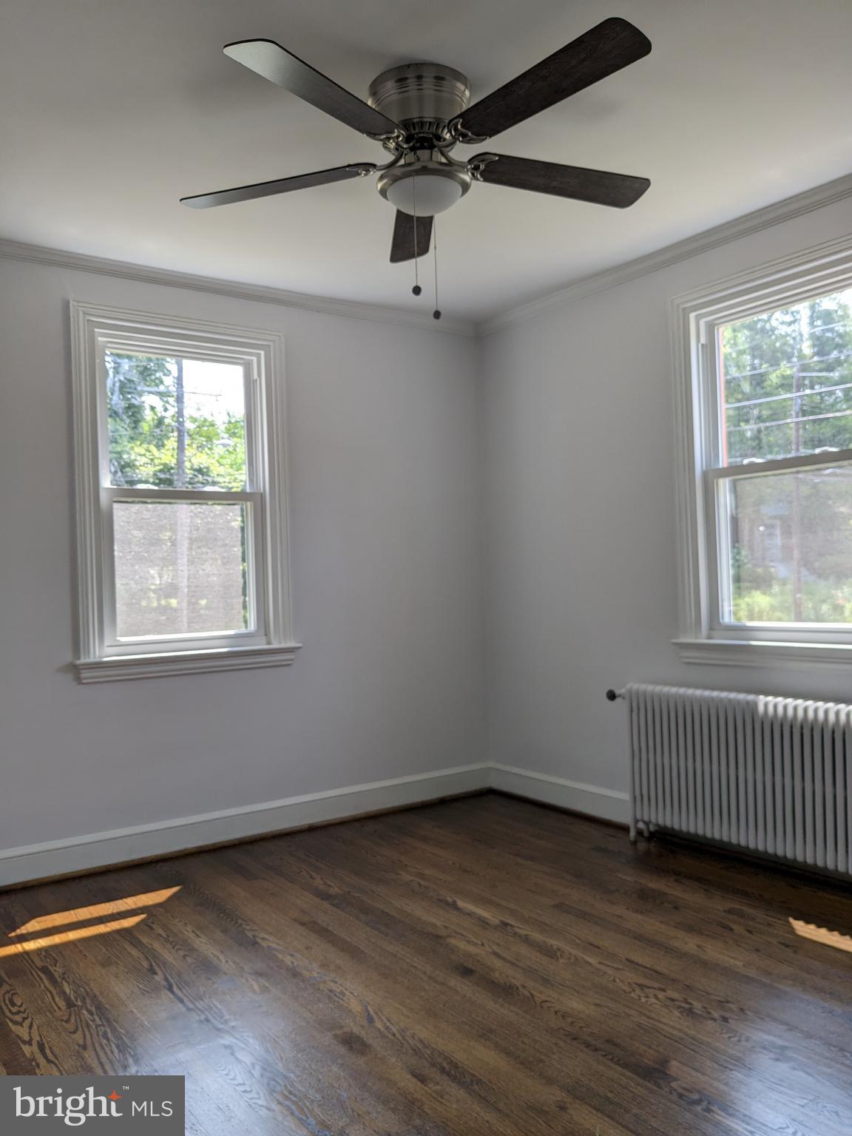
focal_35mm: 27
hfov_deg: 51.4
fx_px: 886
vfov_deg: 65.3
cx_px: 426
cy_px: 568
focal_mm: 4.38
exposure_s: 1/229
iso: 41
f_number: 1.73
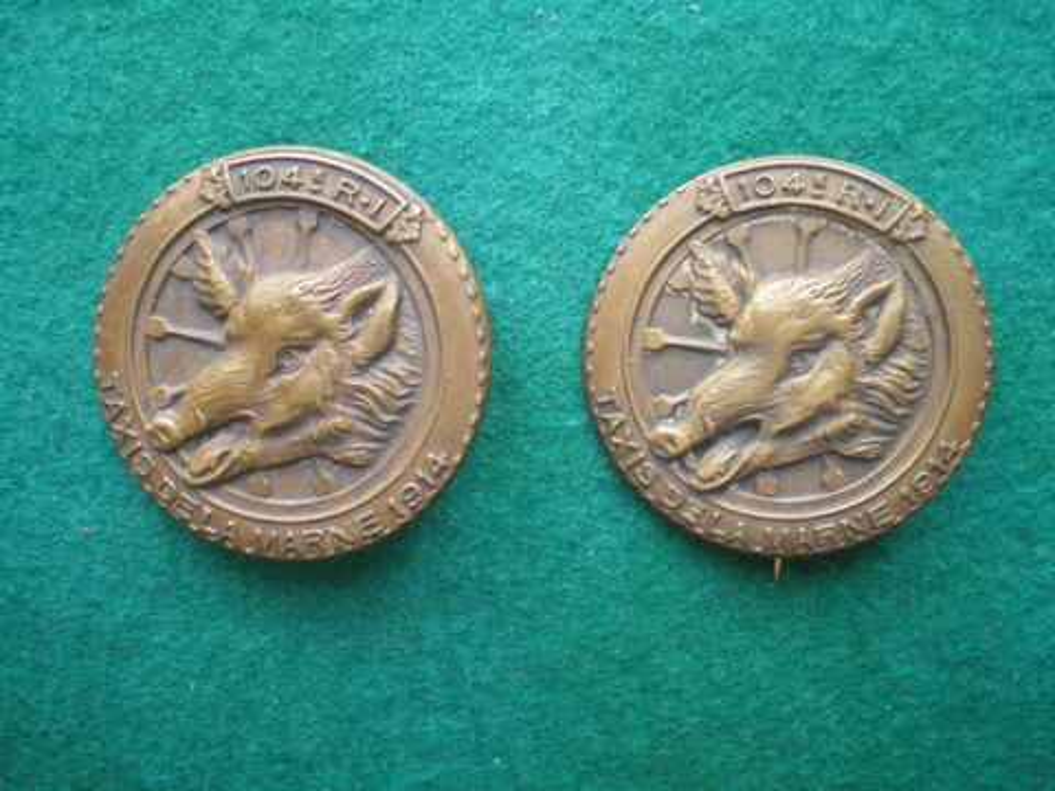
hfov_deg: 49.0
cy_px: 396
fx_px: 1158
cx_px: 528
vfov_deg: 37.7
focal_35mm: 38
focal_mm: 6.3
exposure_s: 1/40
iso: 400
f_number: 3.1
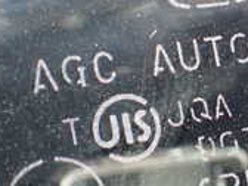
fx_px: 767
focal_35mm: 107
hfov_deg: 17.7
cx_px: 280
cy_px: 93
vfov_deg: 13.8
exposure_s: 1/320
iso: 100
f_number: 3.2
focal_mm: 5.4
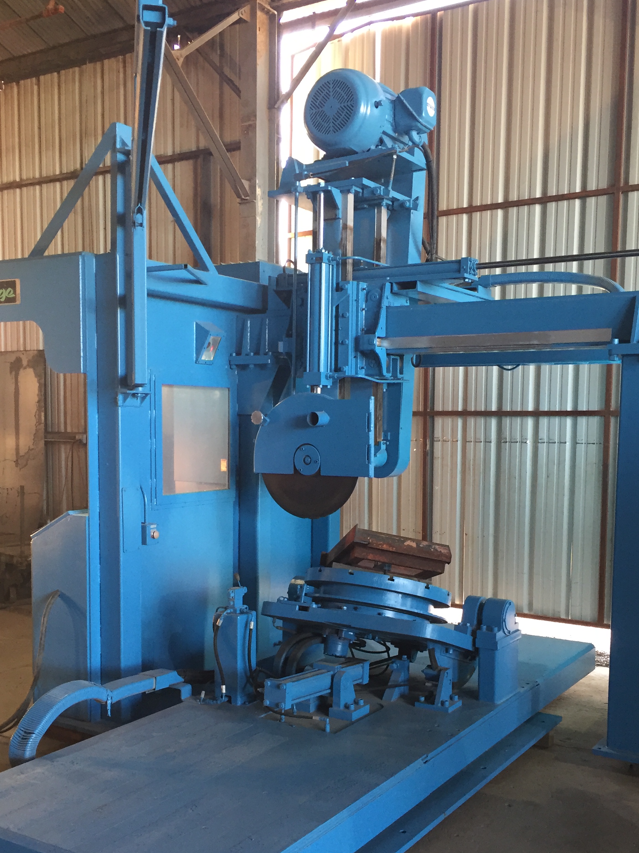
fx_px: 935
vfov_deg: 48.8
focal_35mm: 38
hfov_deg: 37.7
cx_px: 309
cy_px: 500
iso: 100
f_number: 2.2
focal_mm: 4.15
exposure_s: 1/30
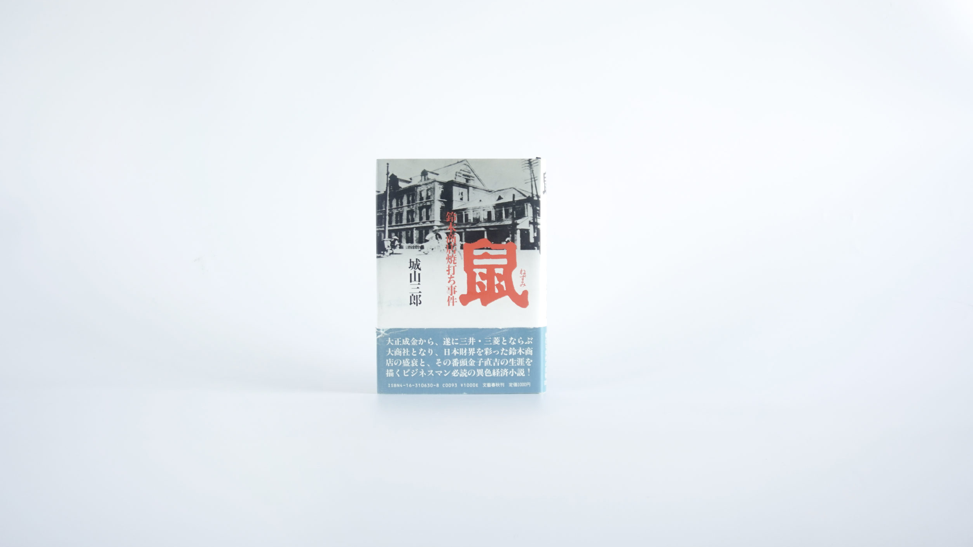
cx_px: 482
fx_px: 1161
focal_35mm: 45
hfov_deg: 45.5
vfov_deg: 26.5
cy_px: 237
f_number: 4.5
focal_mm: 28
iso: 250
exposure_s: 1/50
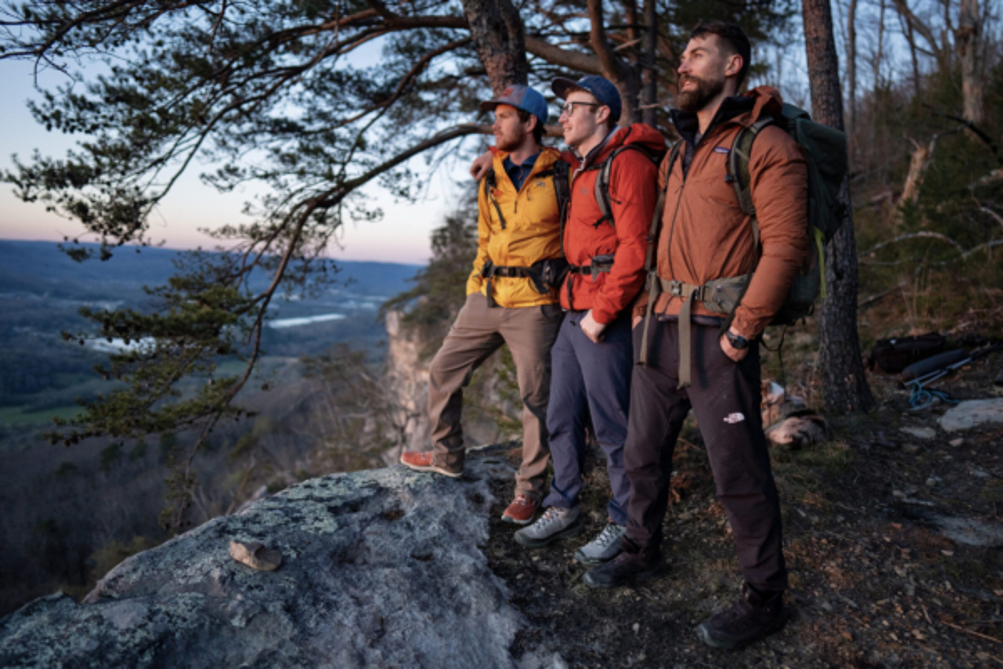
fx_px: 669
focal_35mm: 24
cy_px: 334
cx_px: 502
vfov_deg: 53.1
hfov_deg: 73.7
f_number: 1.4
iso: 1600
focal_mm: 24
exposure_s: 1/3200
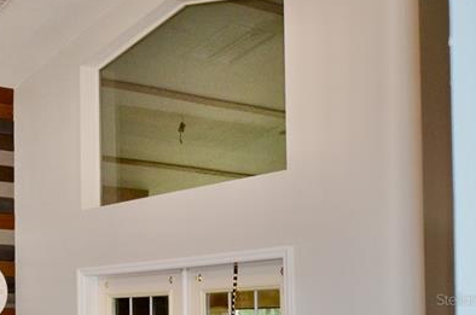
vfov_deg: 19.9
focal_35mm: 66
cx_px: -114
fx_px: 875
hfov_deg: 26.6
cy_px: 299
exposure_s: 1/60
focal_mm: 17
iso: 800
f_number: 4.2
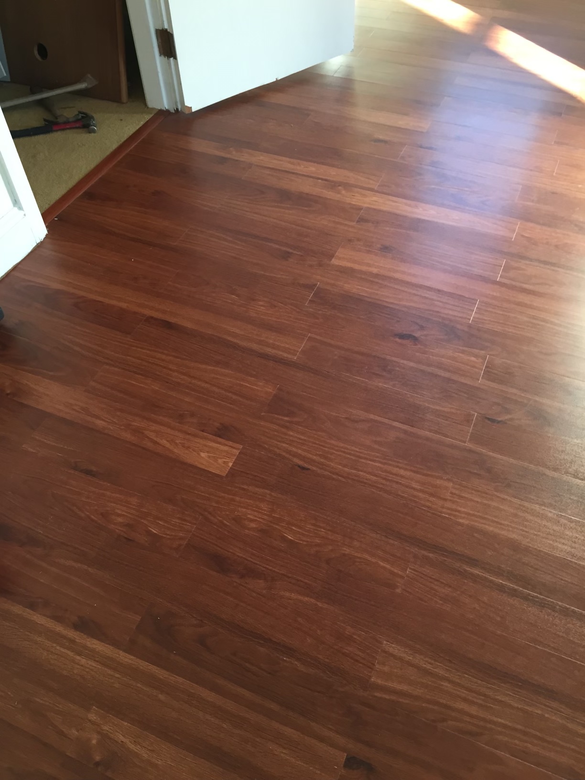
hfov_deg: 48.2
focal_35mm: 29
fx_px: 653
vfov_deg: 61.7
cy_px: 390
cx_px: 292
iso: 64
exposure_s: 1/30
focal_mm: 4.15
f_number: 2.2
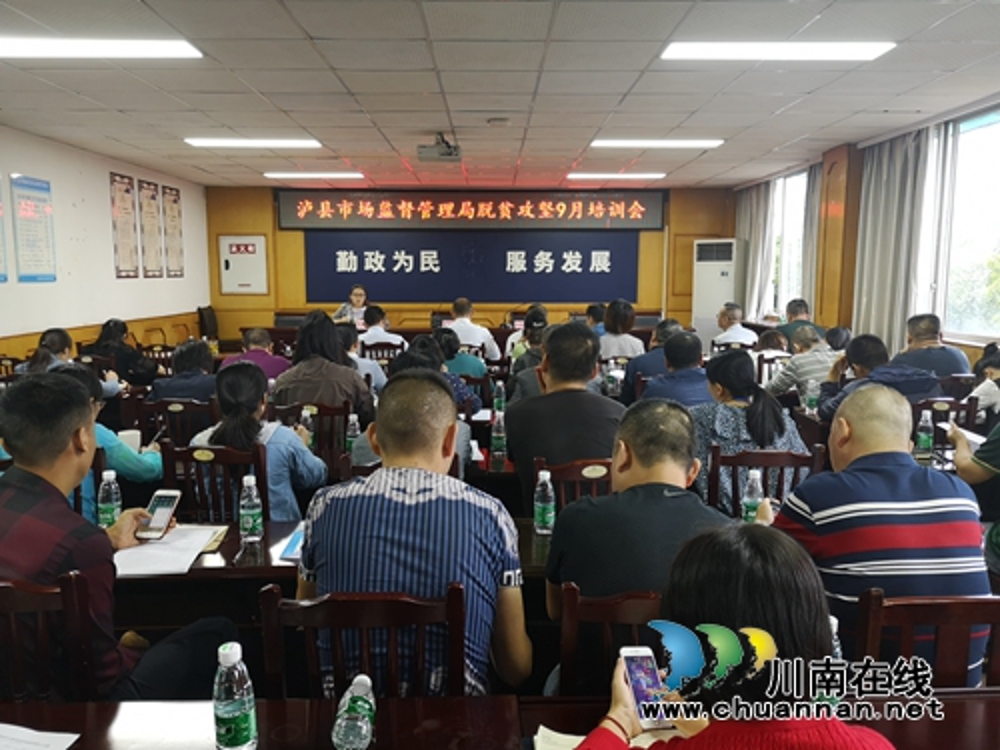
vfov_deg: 51.4
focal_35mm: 27
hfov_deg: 65.3
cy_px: 375
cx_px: 500
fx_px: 780
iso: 160
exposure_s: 1/60
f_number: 1.8
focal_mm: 3.95
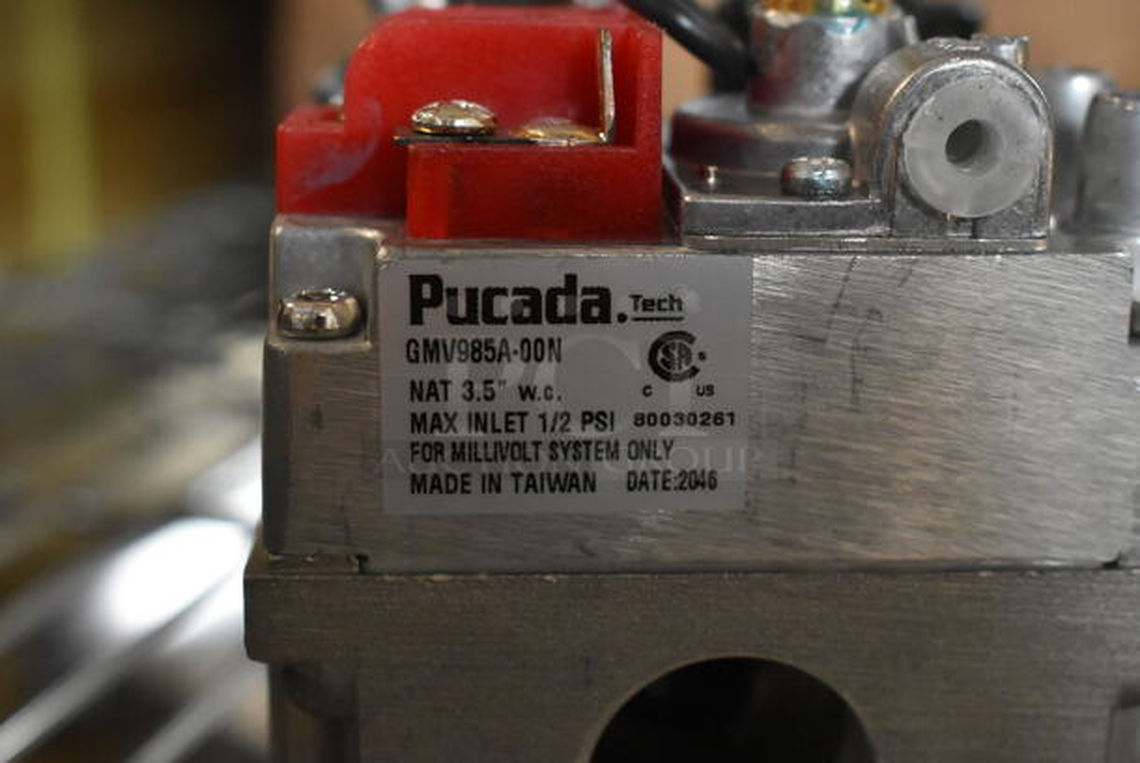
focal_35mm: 57
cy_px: 382
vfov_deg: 23.8
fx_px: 1807
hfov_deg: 35.0
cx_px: 570
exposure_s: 1/60
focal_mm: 38
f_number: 6.3
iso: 4000
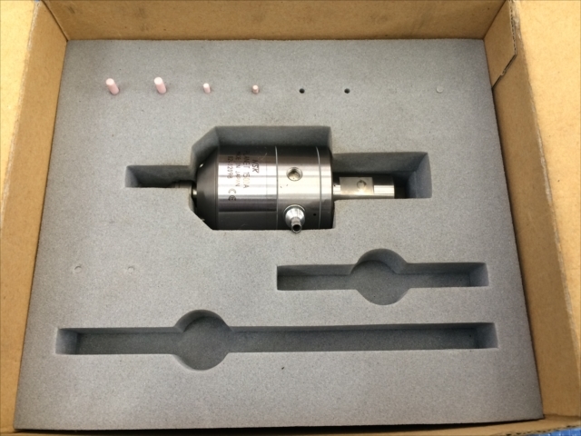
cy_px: 218
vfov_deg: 48.2
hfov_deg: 61.7
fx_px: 487
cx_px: 290
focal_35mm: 29
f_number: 2.2
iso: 80
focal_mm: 4.15
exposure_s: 1/30
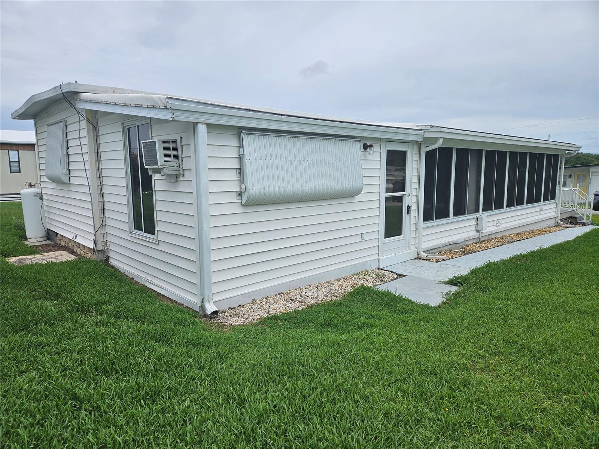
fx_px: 398
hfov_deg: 73.9
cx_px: 300
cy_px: 224
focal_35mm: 23
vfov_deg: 58.9
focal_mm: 5.4
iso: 25
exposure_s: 1/3788
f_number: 1.8
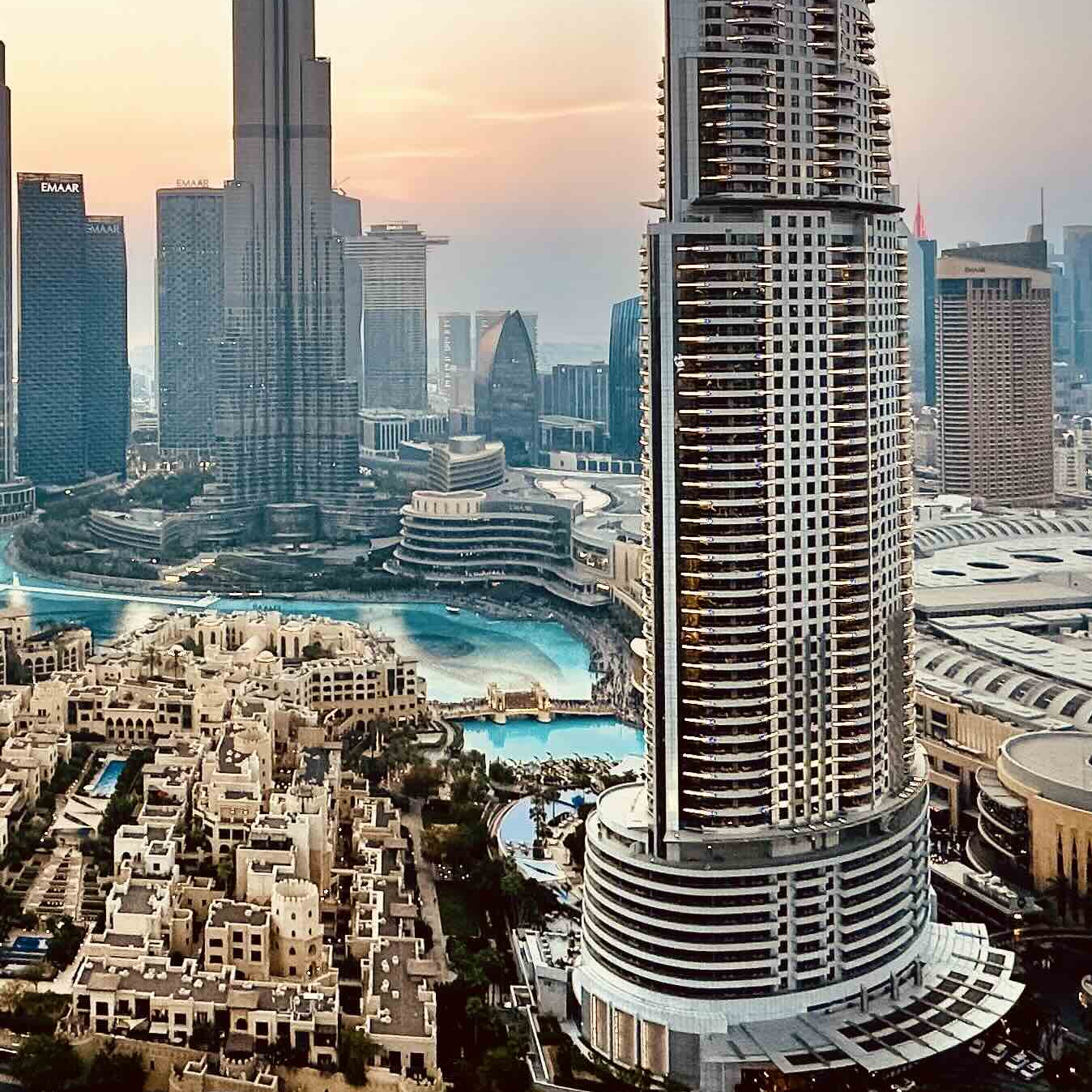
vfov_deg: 43.6
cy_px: 287
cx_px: 207
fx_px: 1321
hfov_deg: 42.7
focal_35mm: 37
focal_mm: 2.22
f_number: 2.2
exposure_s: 1/100
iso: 40
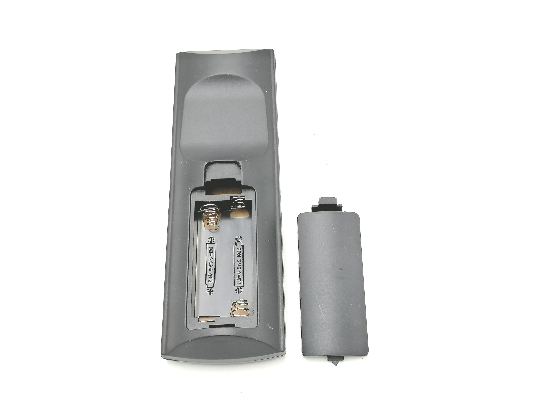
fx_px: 605
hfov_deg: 47.9
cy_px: 202
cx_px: 268
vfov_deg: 36.8
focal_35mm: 39
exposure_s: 1/102
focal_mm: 5.3
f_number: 1.8
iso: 50
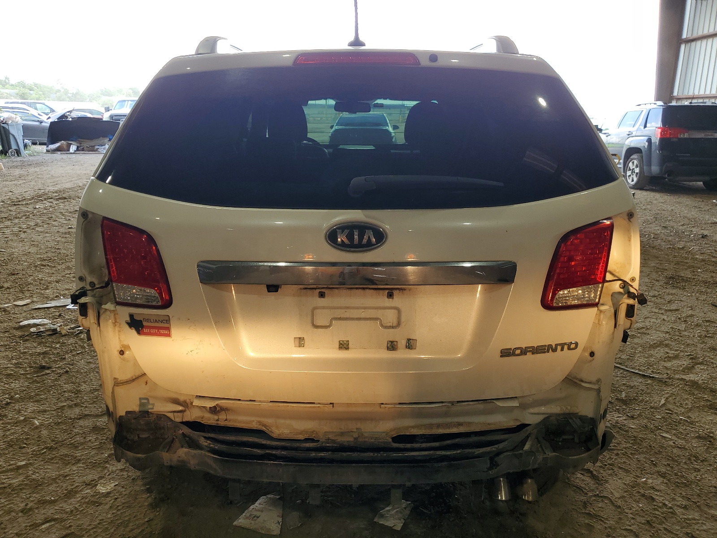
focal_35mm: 26
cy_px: 269
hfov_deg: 67.3
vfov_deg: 53.1
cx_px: 358
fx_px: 539
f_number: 1.5
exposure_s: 1/159
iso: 50
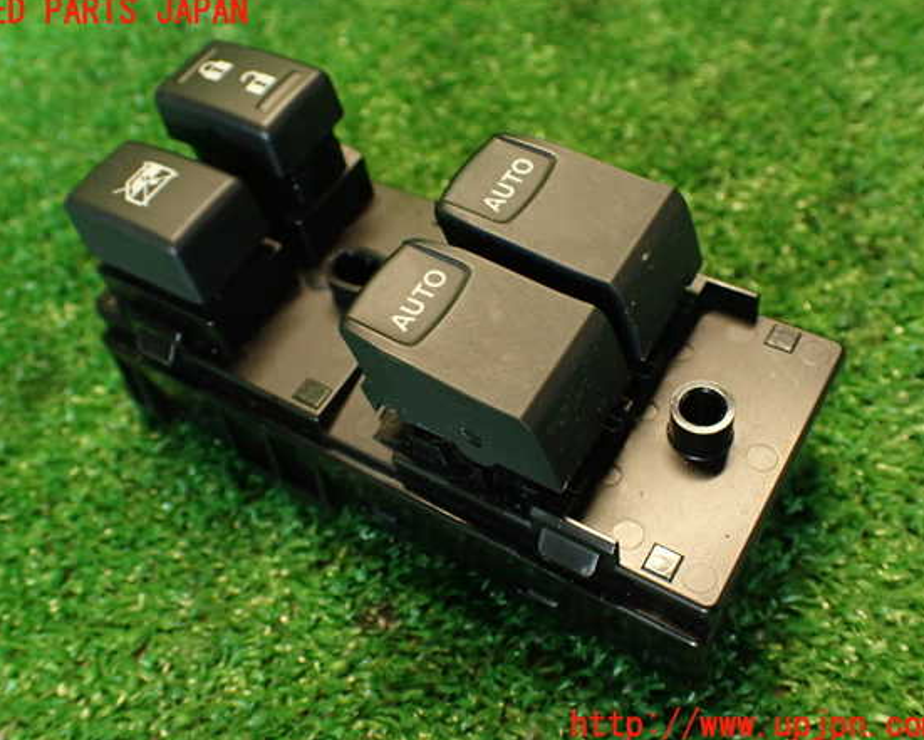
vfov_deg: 43.4
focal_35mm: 34
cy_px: 369
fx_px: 930
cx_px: 446
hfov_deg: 52.8
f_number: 2.4
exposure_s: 1/30
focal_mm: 5.79
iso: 400
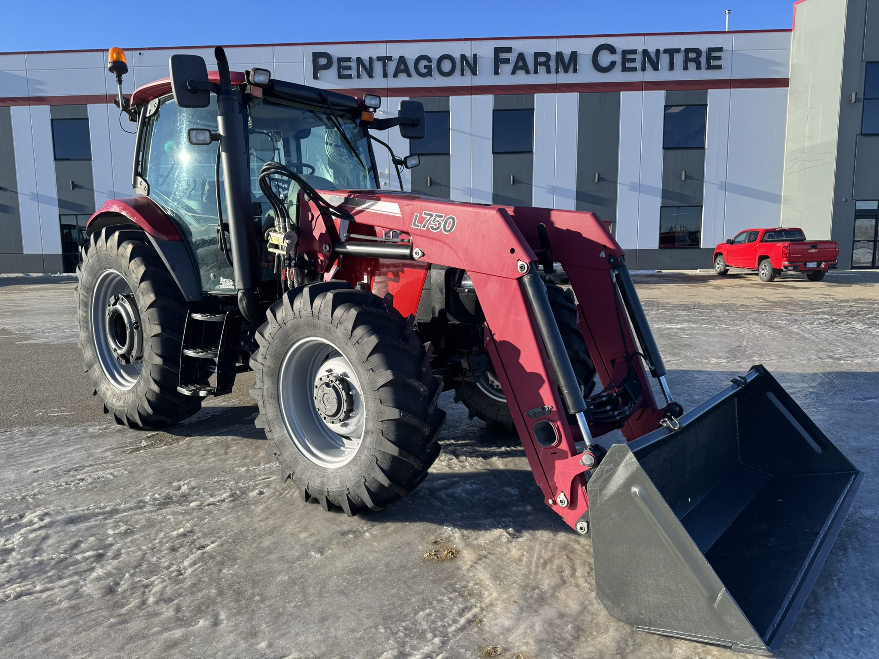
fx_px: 609
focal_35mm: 24
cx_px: 440
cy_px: 330
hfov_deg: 71.6
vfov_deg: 56.8
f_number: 1.78
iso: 80
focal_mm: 6.76
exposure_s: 1/1215
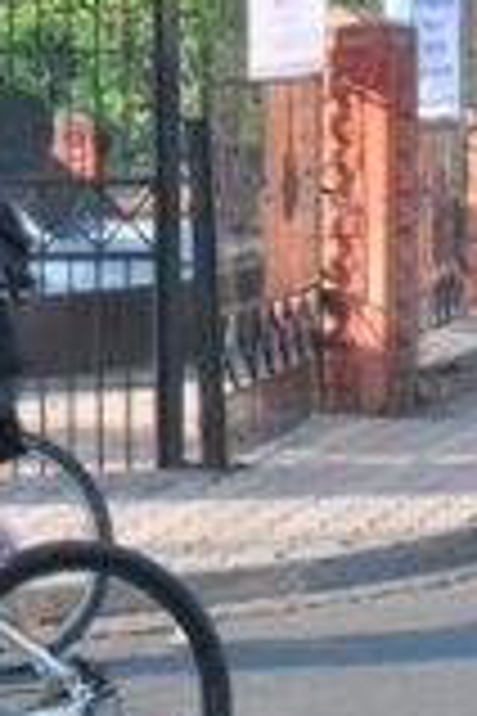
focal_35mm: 165
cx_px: -40
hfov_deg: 8.3
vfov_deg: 12.4
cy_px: 126
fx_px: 3271
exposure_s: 1/250
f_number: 8
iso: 400
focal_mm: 35
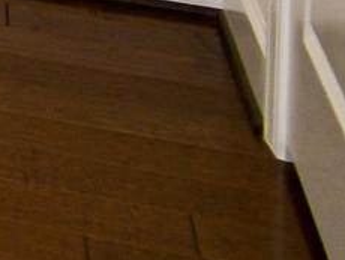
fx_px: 1536
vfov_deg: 7.4
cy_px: -719
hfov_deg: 7.8
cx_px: -1070
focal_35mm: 154
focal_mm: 12
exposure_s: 1/60
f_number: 4
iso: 200
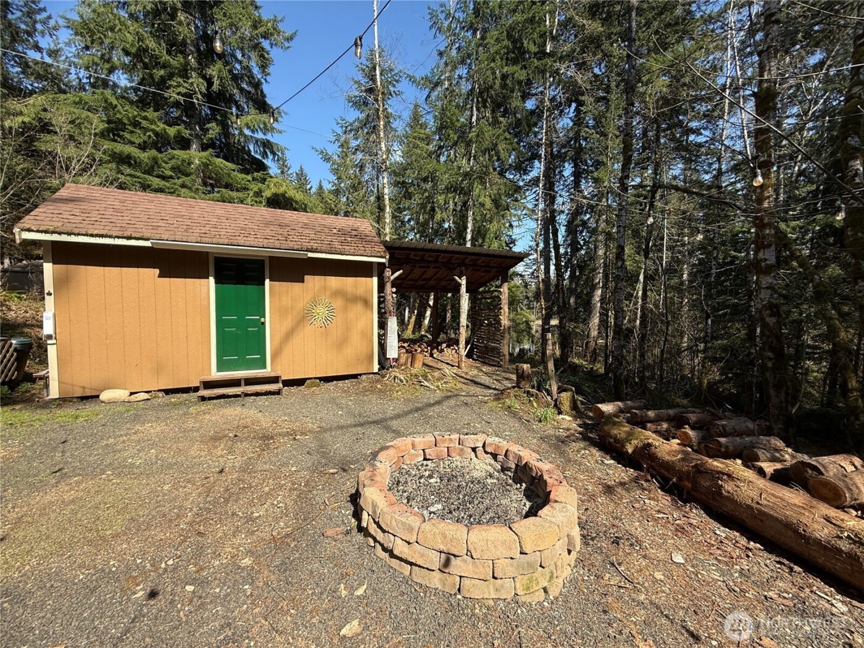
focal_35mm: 14
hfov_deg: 102.1
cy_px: 324
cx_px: 432
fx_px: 349
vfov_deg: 85.7
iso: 50
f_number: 2.2
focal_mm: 2.22
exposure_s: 1/789
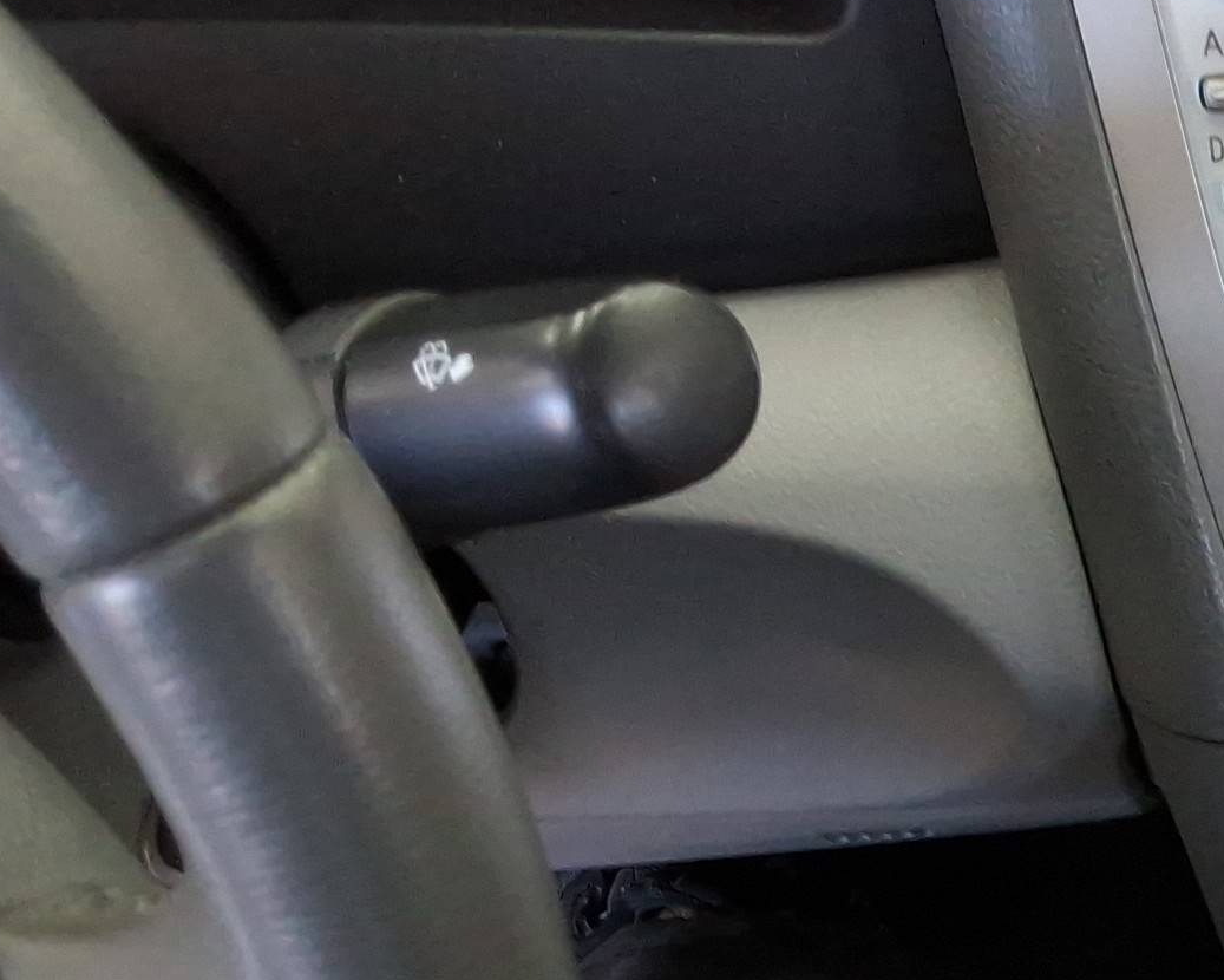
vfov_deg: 17.8
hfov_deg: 19.2
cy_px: 596
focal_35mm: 86
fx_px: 3116
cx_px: 1889
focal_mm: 2.91
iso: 97
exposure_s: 1/40
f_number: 1.9
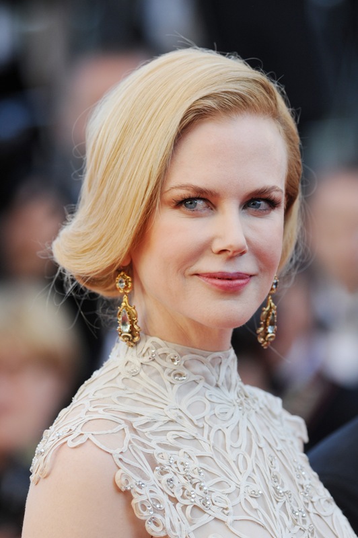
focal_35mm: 300
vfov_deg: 6.9
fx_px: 4482
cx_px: 179
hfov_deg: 4.6
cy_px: 269
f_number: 5.6
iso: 640
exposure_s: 1/500
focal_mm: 300
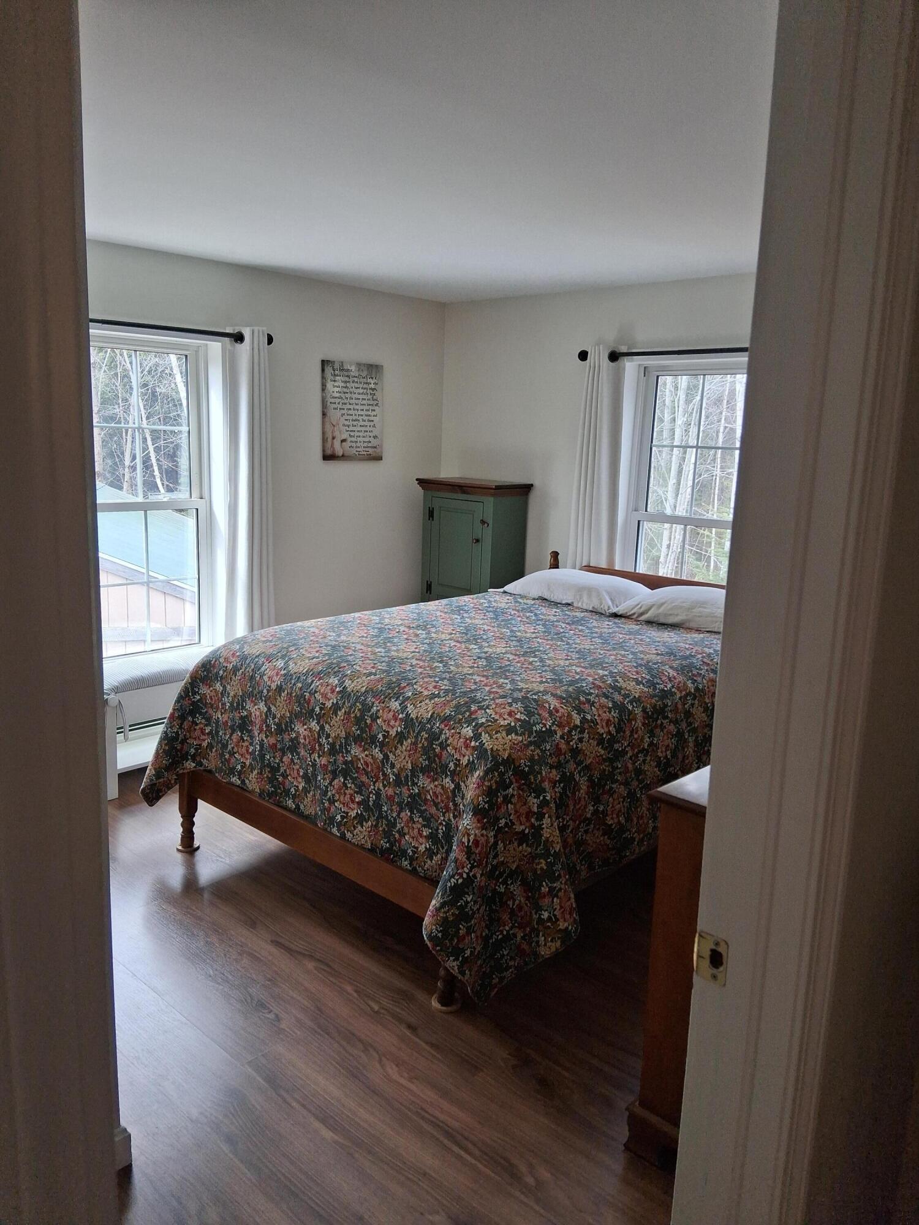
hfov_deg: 53.1
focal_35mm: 26
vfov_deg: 67.3
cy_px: 612
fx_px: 920
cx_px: 460
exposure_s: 1/120
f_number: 1.8
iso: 80
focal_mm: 3.98
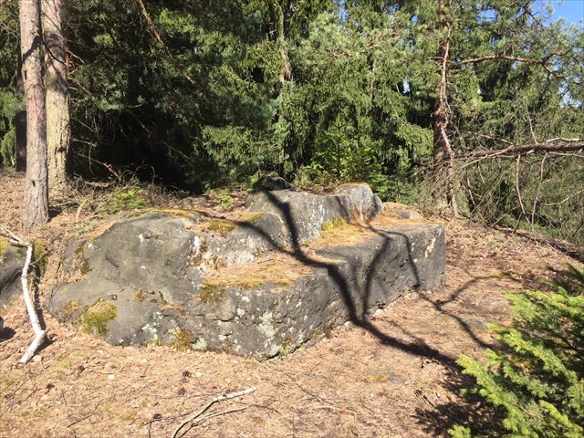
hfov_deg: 61.7
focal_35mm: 29
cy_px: 219
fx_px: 489
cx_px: 292
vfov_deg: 48.2
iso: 32
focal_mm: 4.15
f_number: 2.2
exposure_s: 1/706
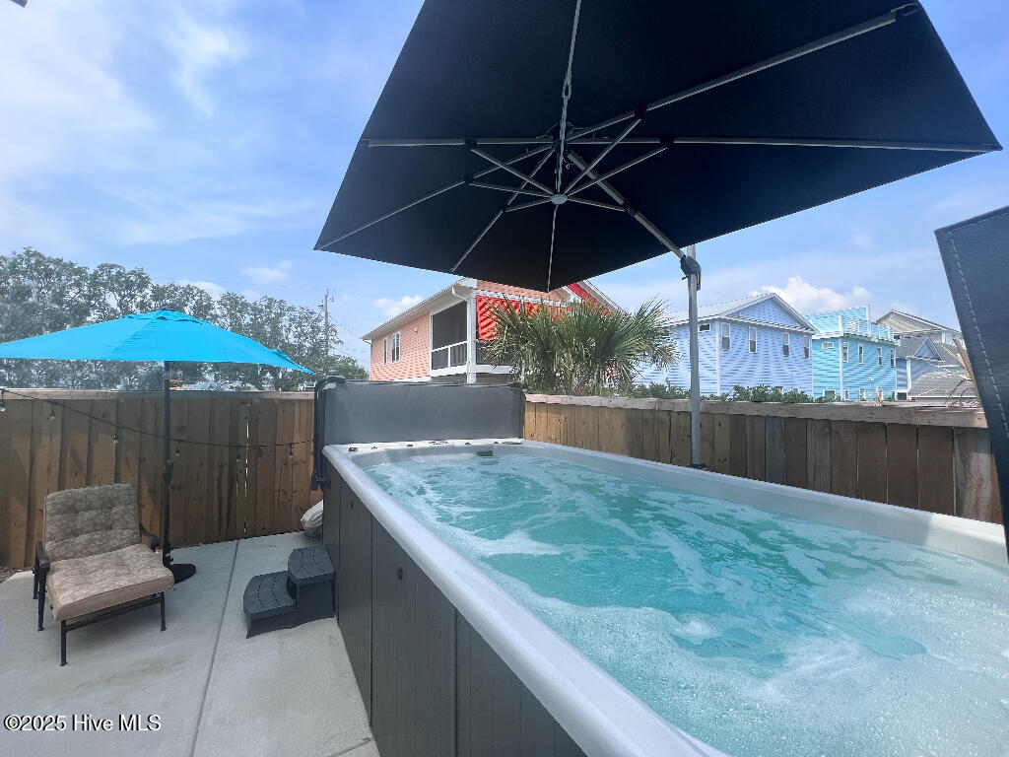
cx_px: 504
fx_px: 379
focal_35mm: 13
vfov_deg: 89.9
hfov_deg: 106.2
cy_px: 378
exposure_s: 1/1014
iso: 32
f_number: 1.8
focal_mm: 1.57
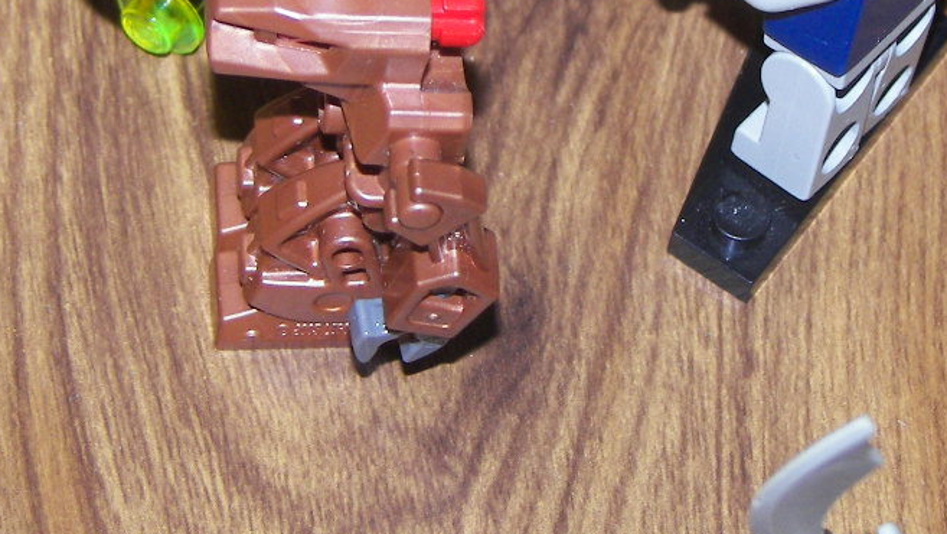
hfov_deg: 9.5
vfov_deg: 5.3
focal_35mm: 227
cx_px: 512
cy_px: 48
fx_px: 5702
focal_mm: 17.8
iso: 100
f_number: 3.2
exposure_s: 1/40
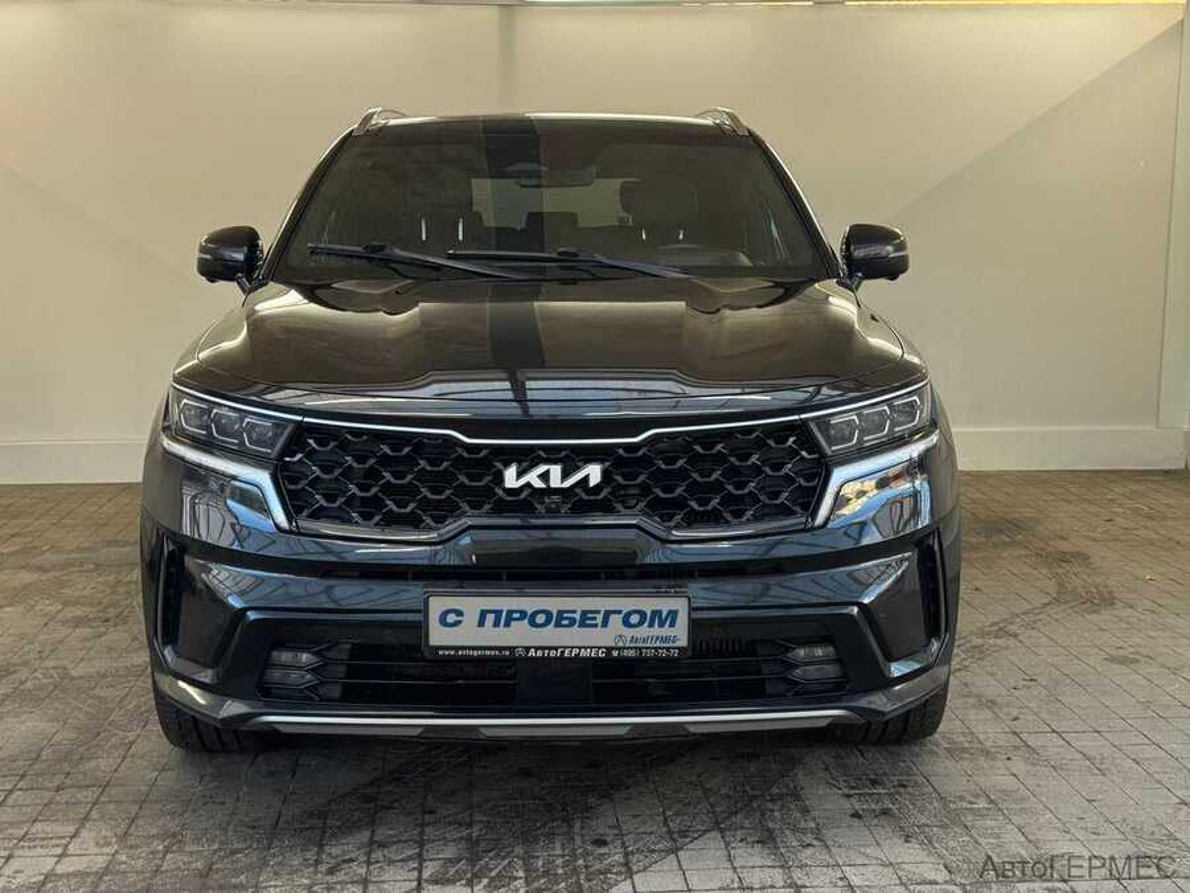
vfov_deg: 30.3
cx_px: 595
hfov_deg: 39.7
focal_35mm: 48
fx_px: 1650
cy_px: 446
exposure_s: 1/172
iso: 80
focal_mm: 6.76
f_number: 1.78
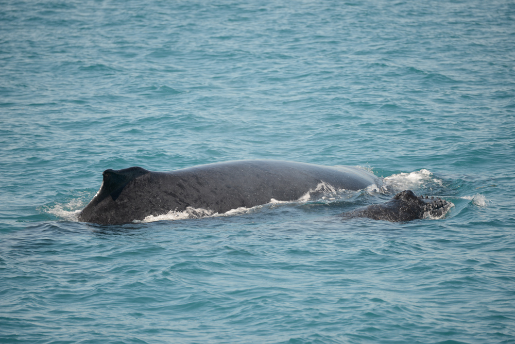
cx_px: 258
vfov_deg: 3.4
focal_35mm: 400
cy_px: 172
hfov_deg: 5.2
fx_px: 5723
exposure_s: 1/1250
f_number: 6.3
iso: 400
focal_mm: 400
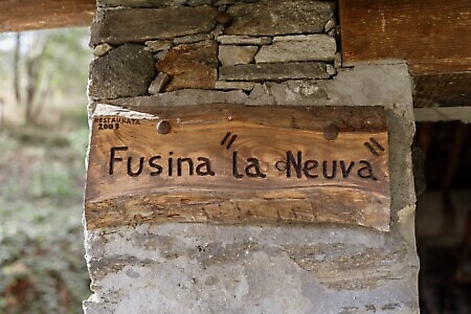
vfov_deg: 27.0
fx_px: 654
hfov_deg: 39.6
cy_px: 157
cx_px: 236
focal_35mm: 50
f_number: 2.8
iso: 160
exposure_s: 1/200
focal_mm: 50
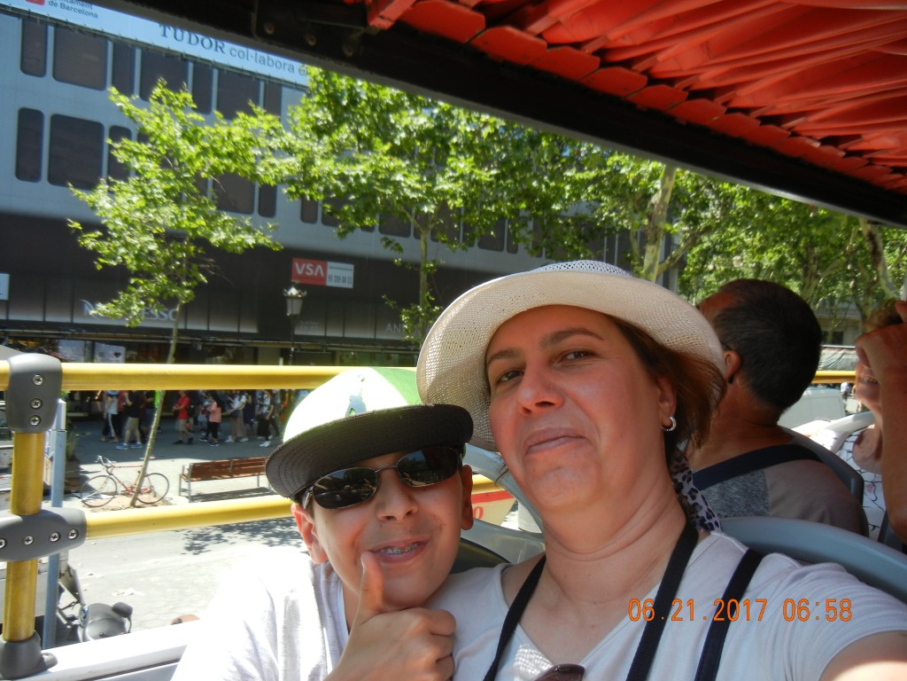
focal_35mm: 30
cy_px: 340
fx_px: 786
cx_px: 454
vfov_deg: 46.8
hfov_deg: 60.0
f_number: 3.5
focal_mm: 5.4
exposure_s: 1/500
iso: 160
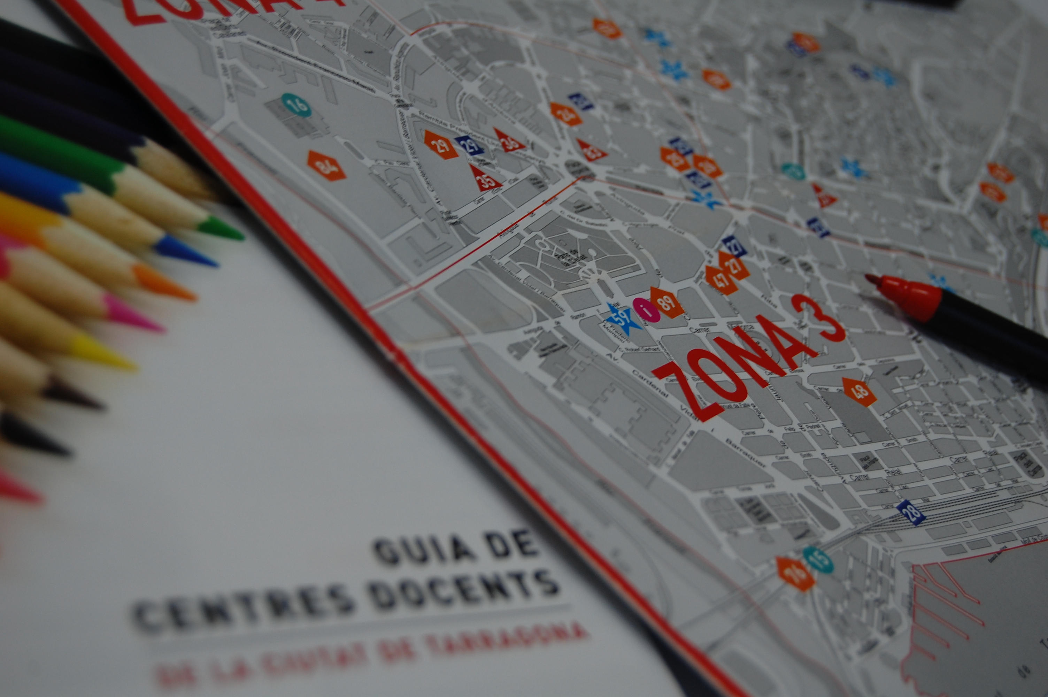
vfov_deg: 20.1
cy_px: 348
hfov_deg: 29.9
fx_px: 1963
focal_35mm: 68
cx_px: 524
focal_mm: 45
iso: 200
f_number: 5.3
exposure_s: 1/25
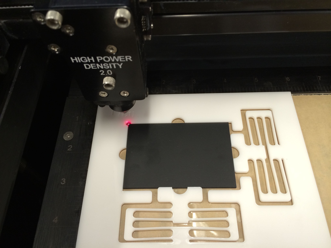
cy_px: 124
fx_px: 287
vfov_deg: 46.8
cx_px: 166
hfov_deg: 60.0
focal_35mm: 30
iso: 160
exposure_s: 1/30
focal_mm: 4.12
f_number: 2.2
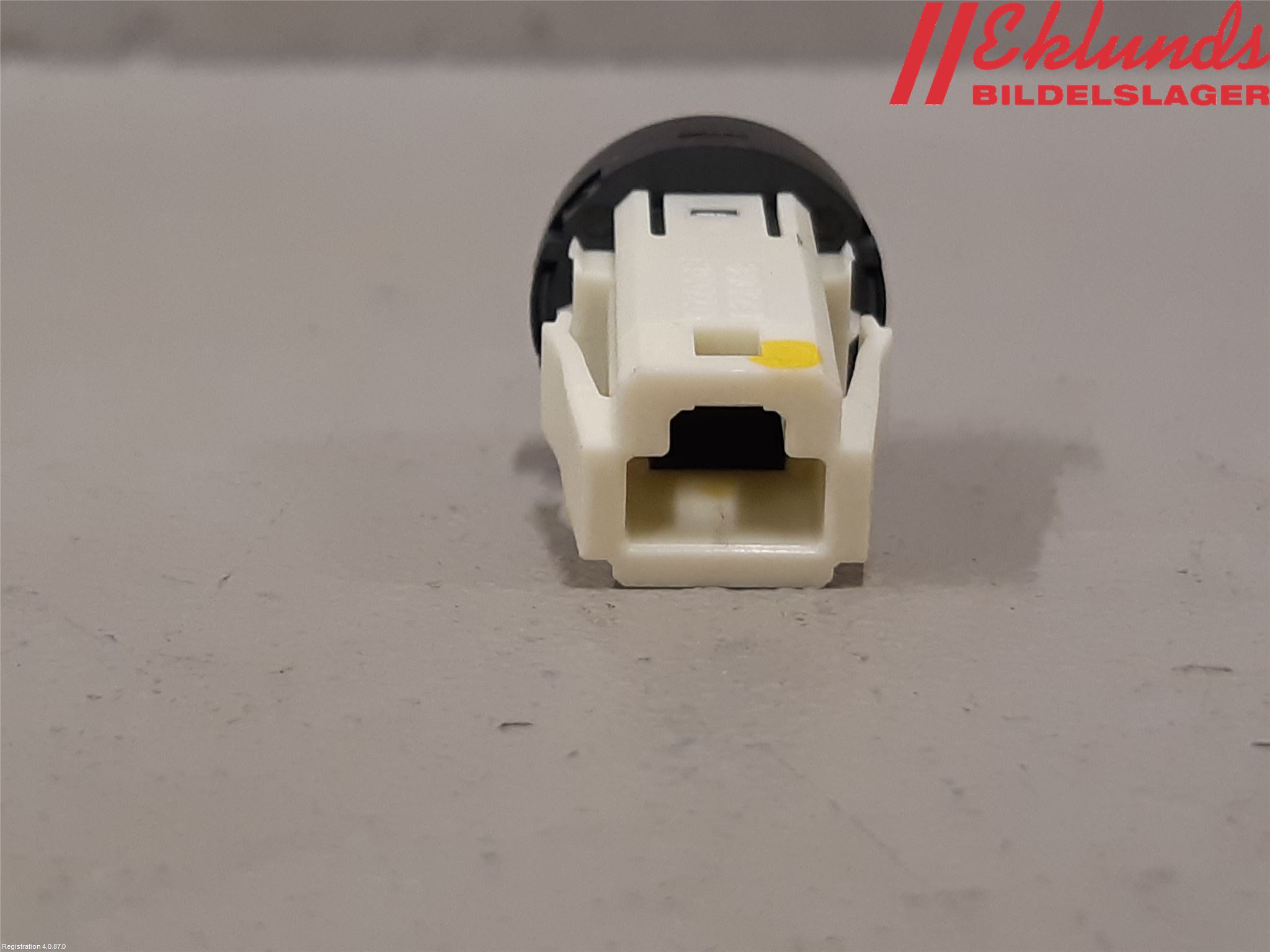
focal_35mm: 26
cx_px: 635
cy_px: 476
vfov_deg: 53.1
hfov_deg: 67.3
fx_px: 954
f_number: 1.7
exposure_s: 1/50
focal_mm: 3.93
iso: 100
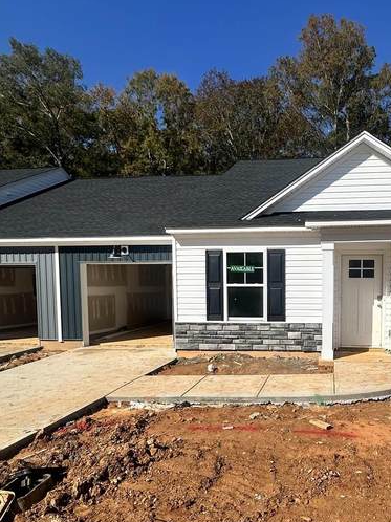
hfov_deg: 49.3
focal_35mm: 27
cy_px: 314
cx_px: 292
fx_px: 407
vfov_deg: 64.7
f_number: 2.2
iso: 50
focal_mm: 2.22
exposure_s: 1/4292
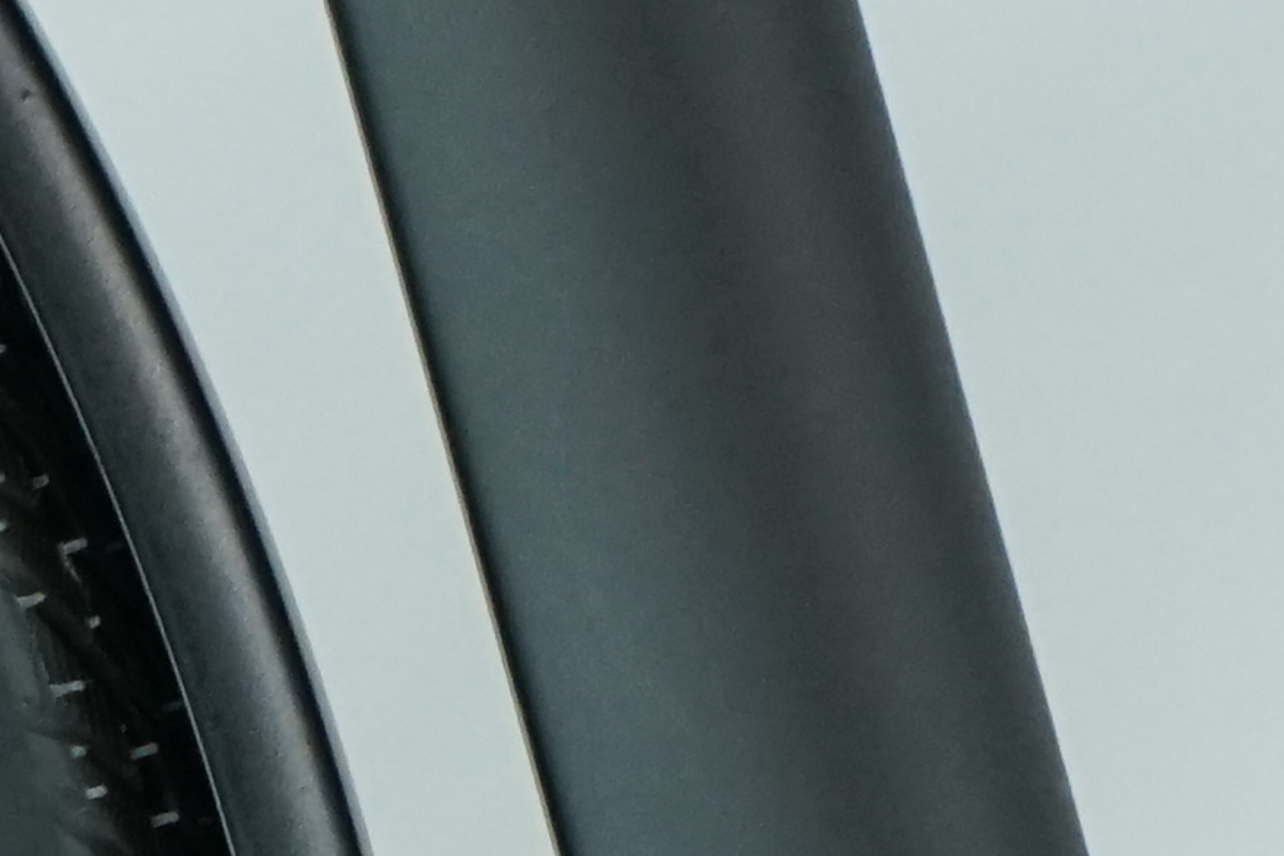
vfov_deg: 2.8
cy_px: 2184
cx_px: -332
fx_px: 17047
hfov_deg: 4.3
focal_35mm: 478
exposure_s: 1/200
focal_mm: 70
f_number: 5.6
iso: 2000
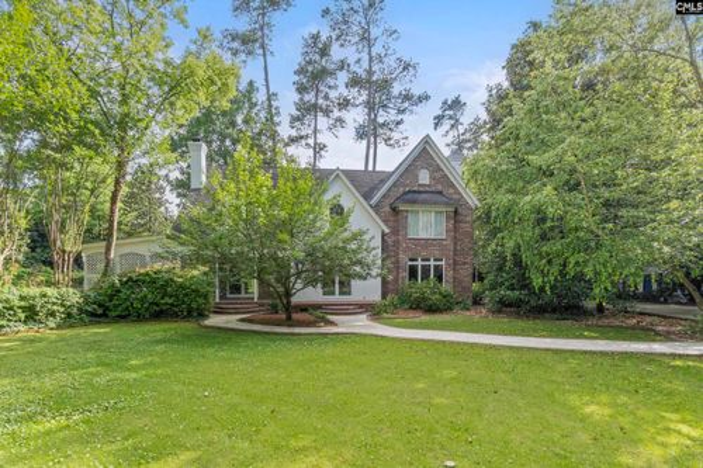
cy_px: 234
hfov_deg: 100.4
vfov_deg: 77.3
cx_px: 352
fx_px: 293
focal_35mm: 15
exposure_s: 1/125
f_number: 8
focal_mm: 10
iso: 250
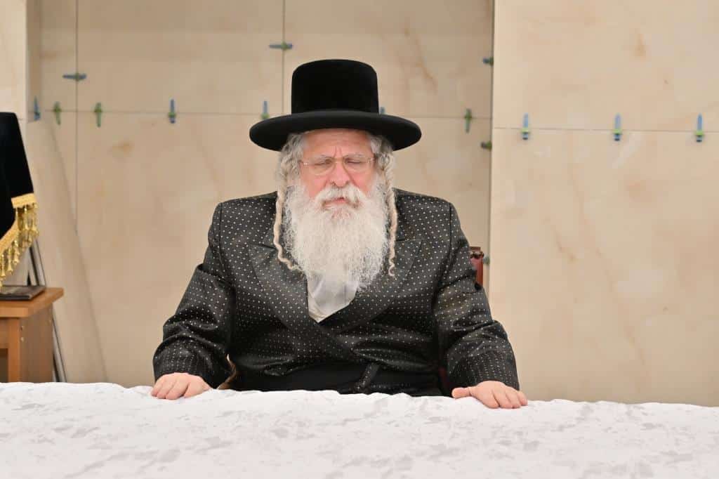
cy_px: 240
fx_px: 2096
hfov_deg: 19.5
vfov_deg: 13.0
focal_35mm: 105
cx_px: 360
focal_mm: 70
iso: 640
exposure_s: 1/160
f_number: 4
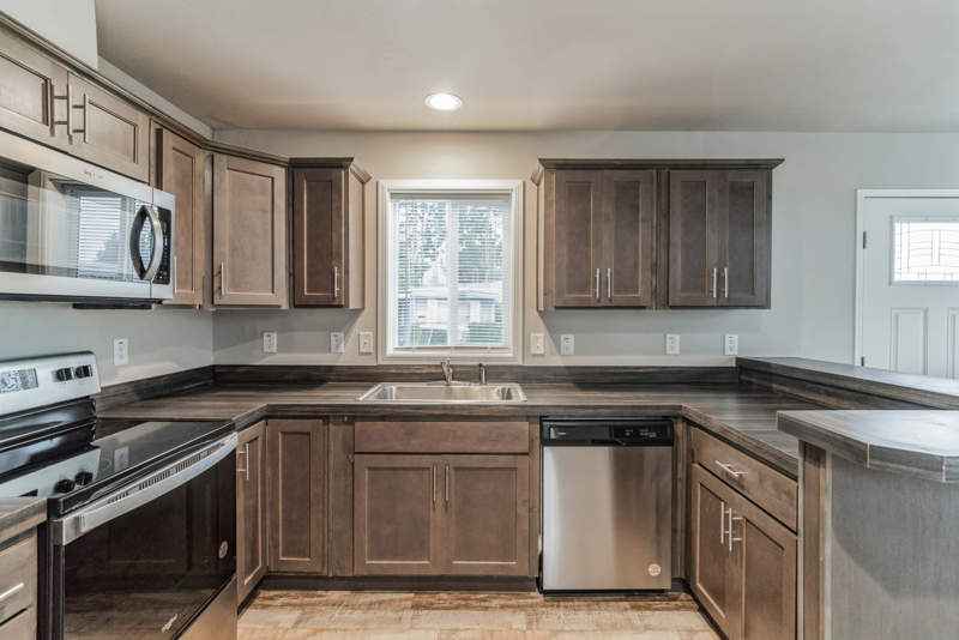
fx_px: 426
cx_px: 480
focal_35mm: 16
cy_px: 320
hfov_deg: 96.7
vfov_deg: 73.8
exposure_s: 1/50
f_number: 4
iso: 640
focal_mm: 16
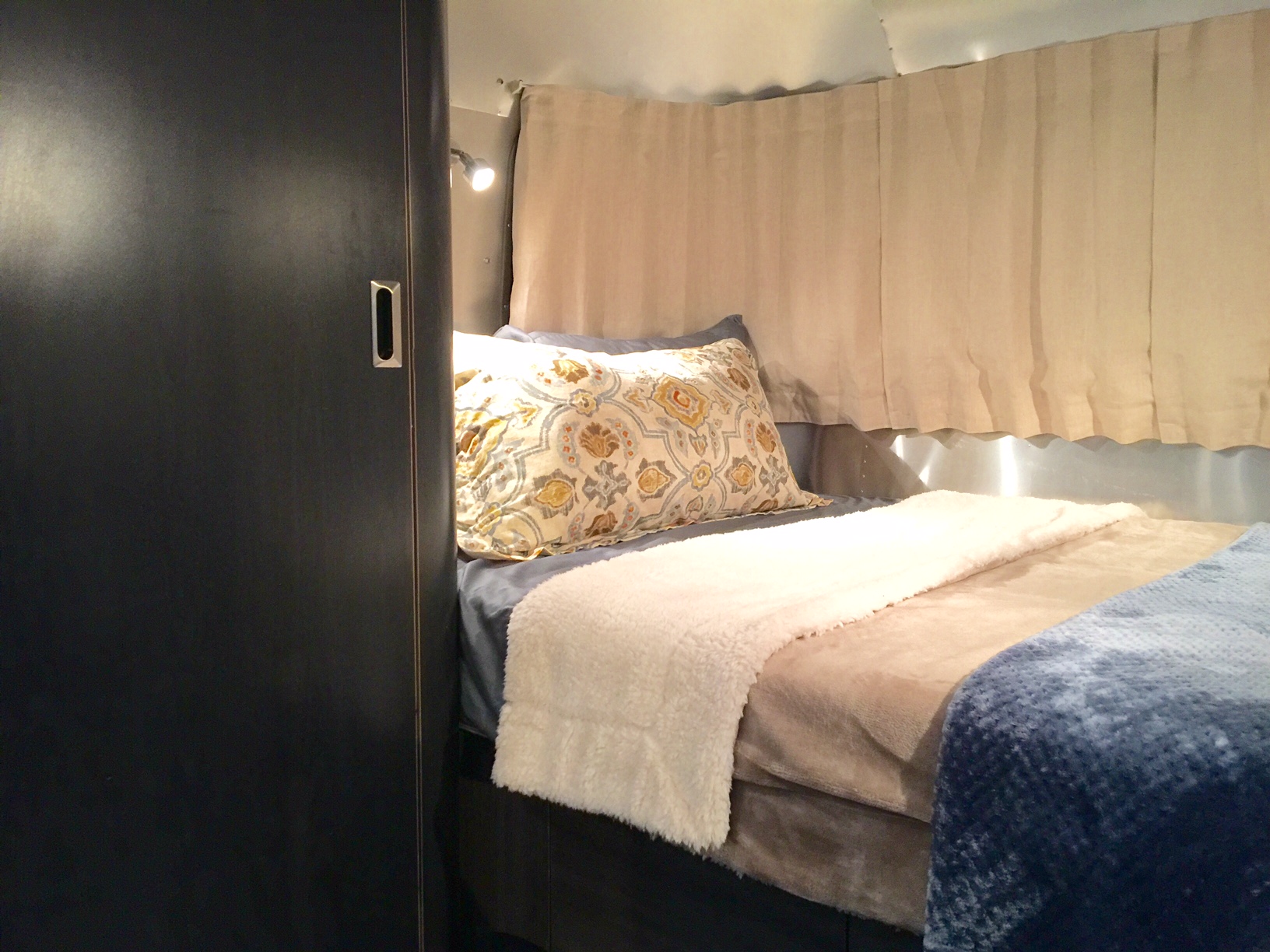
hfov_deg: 61.7
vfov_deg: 48.2
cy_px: 476
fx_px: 1064
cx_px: 635
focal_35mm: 29
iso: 125
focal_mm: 4.15
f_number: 2.2
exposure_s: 1/10
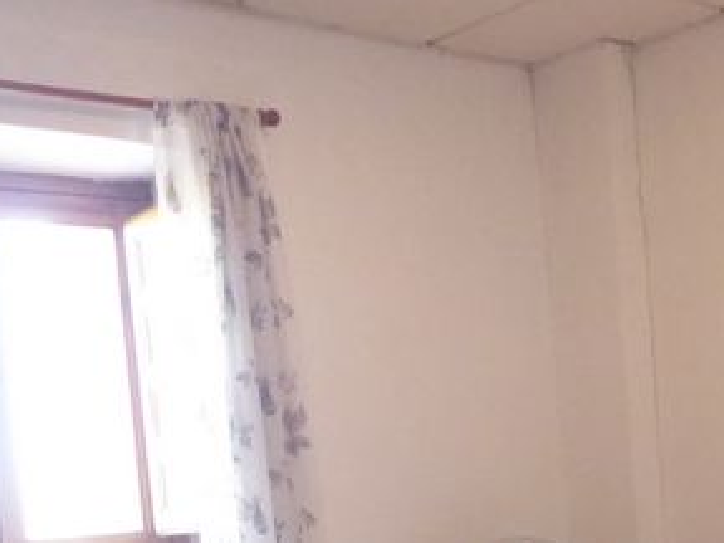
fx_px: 1485
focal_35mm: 71
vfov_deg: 19.6
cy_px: 639
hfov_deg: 27.3
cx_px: 456
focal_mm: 5
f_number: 3.5
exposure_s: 1/50
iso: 1600
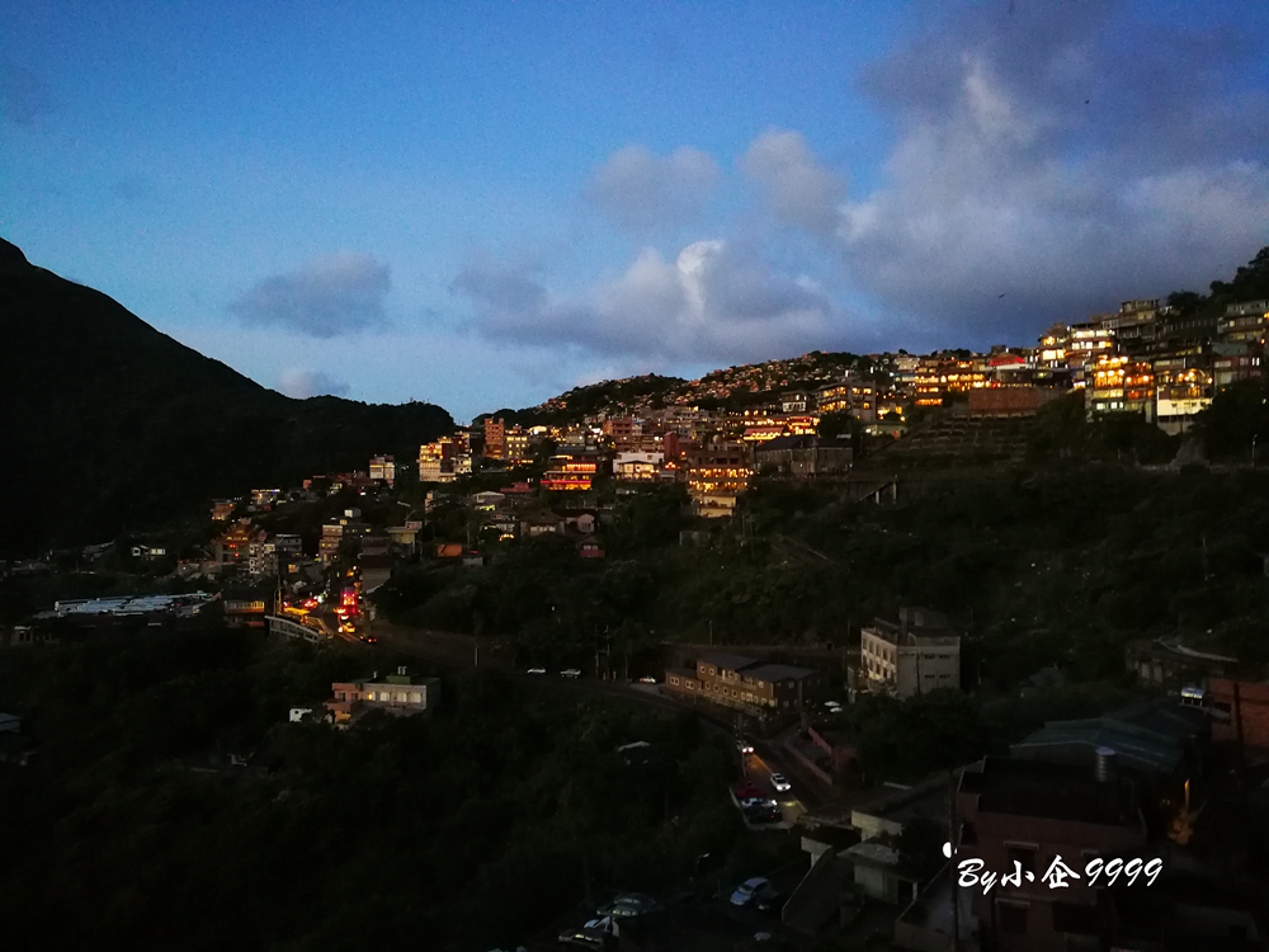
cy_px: 476
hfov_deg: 65.3
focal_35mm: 27
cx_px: 634
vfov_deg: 51.4
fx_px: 990
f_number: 2.2
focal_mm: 3.95
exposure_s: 1/20
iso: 640
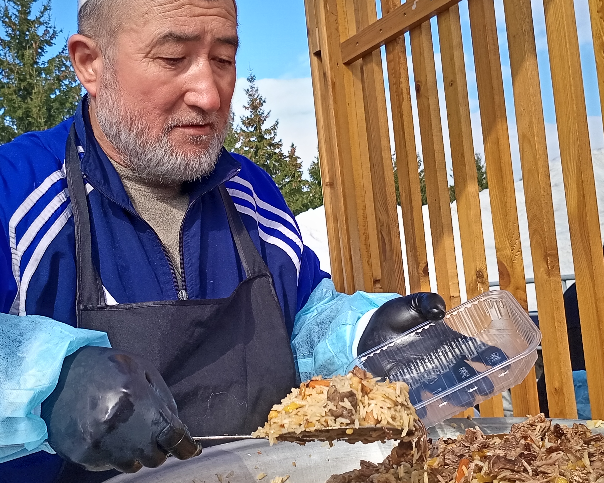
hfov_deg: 37.3
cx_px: 259
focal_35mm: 50
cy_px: 245
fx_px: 894
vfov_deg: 30.2
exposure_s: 1/590
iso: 110
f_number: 1.8
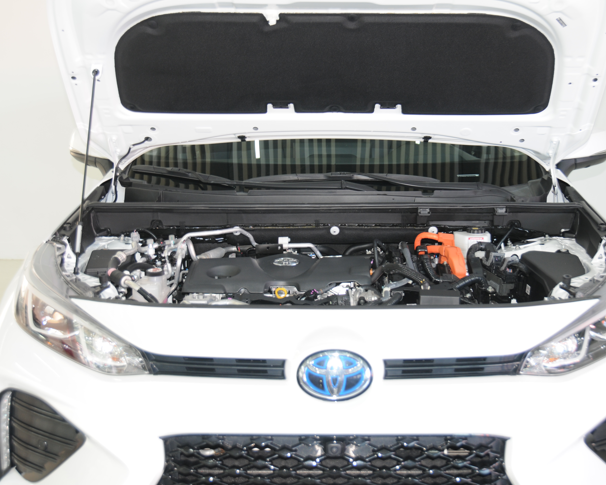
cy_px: 243
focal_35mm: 48
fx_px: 861
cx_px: 338
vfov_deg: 31.5
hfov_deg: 38.7
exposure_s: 1/10
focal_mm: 28
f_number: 4.8
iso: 200
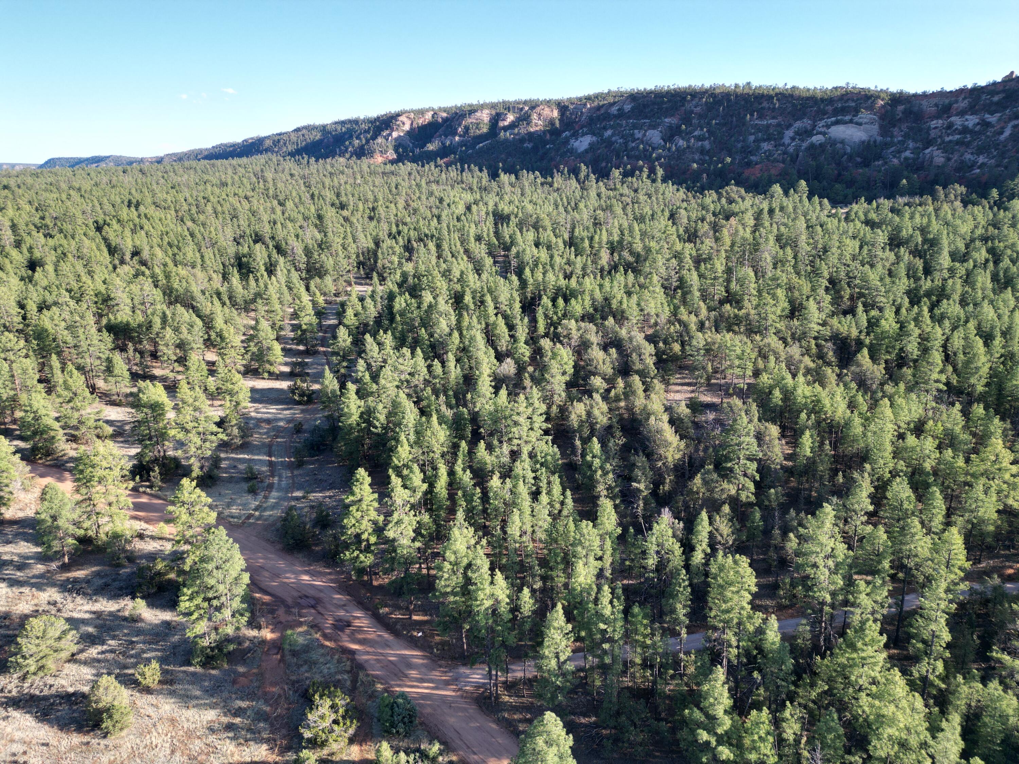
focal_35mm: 24
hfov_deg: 71.6
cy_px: 382
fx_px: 706
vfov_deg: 56.8
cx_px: 510
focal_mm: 6.72
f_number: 1.7
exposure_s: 1/800
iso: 100
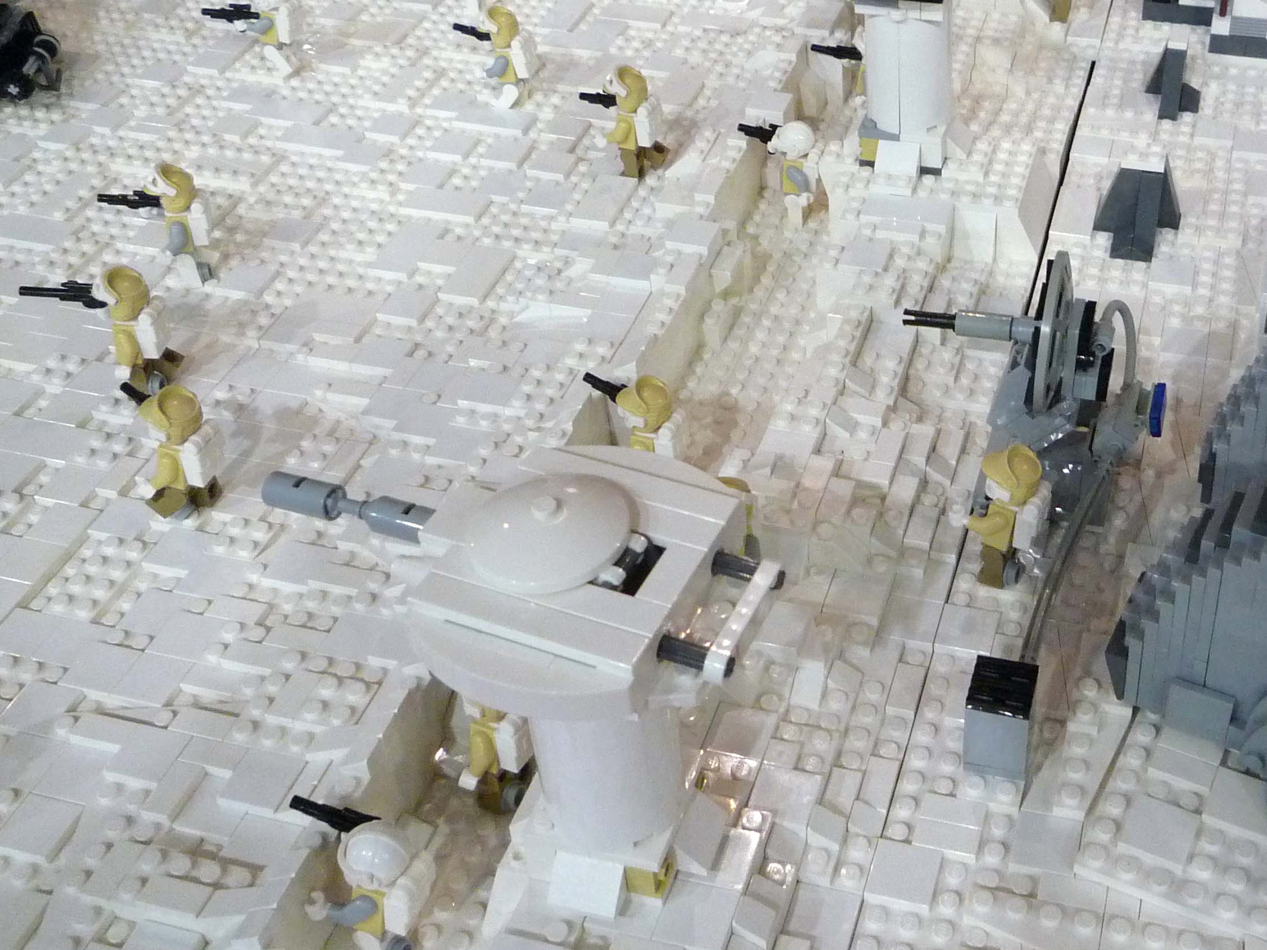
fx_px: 1501
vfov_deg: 34.9
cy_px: 342
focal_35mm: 41
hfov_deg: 44.8
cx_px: 881
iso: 320
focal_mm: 4.4
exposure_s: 1/30
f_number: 2.8
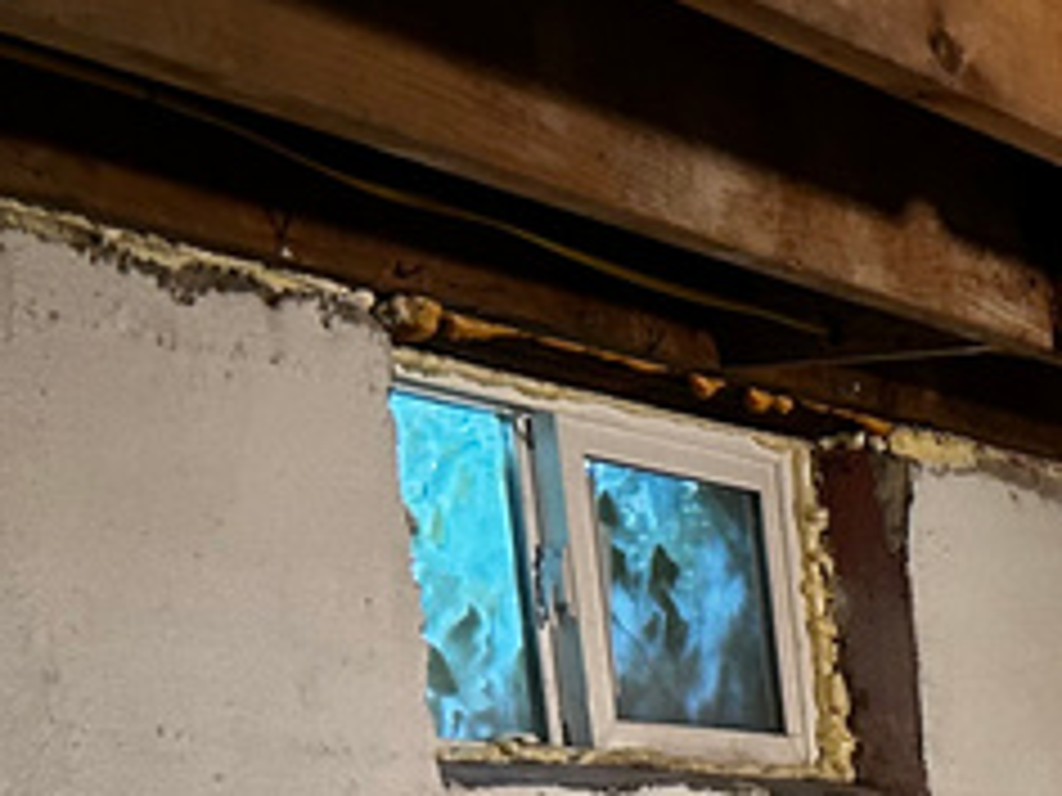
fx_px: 3467
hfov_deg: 15.3
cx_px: 1854
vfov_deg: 11.7
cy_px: 1605
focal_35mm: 113
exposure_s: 1/60
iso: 200
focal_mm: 5.7
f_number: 1.5
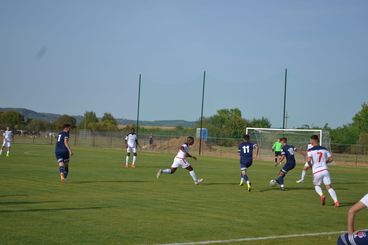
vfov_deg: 18.9
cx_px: 184
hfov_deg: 28.1
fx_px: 736
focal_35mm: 72
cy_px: 122
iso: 100
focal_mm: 48
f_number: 5.6
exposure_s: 1/500
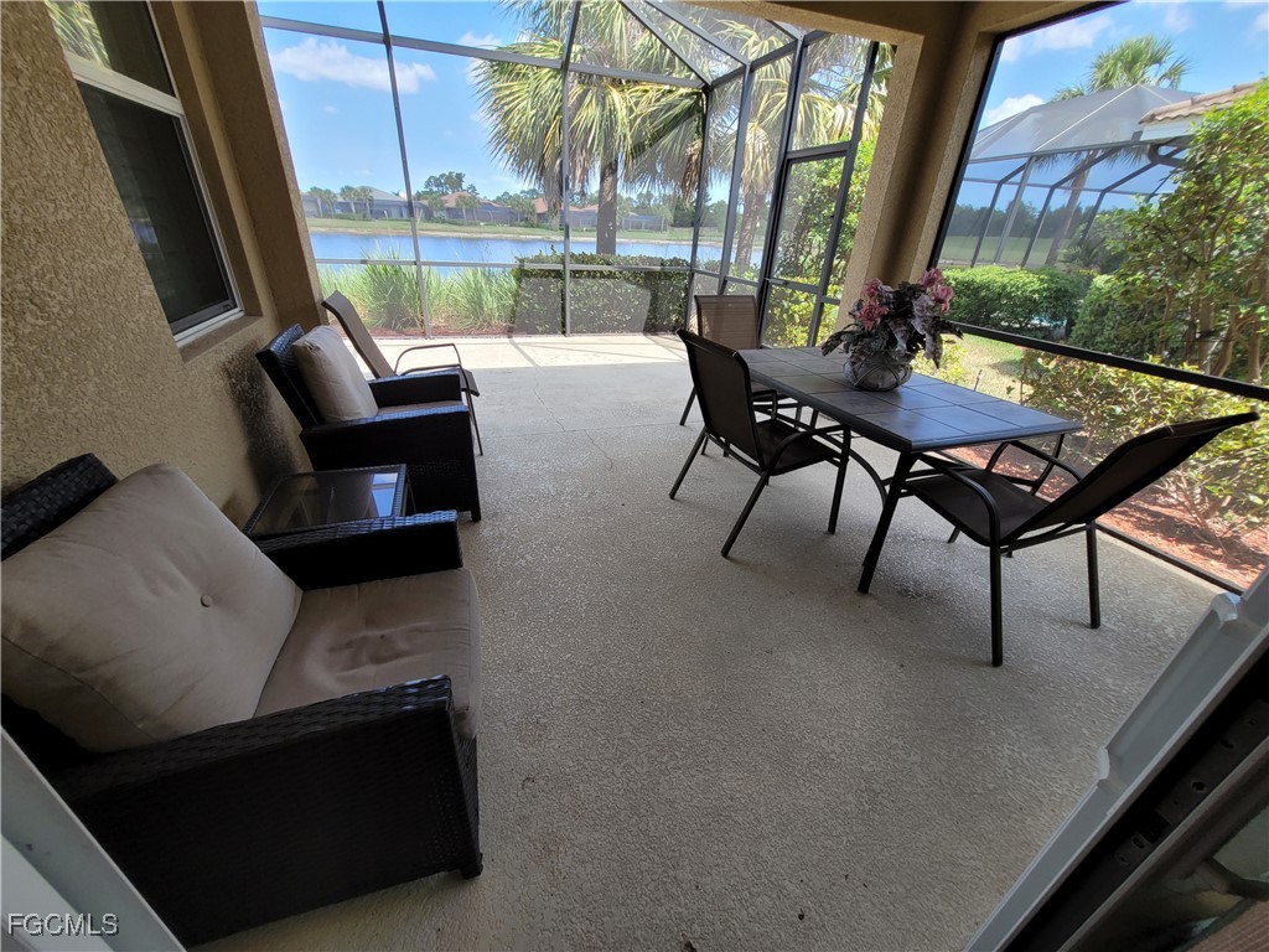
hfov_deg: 106.2
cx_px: 634
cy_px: 476
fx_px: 477
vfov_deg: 89.9
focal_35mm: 13
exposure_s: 1/209
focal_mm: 1.74
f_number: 2.2
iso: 40
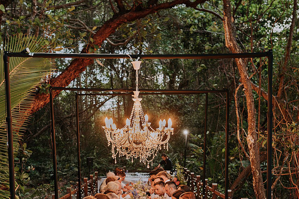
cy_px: 191
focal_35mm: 58
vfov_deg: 22.6
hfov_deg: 34.5
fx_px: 482
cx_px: 150
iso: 1600
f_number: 2.5
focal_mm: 24
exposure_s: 1/160
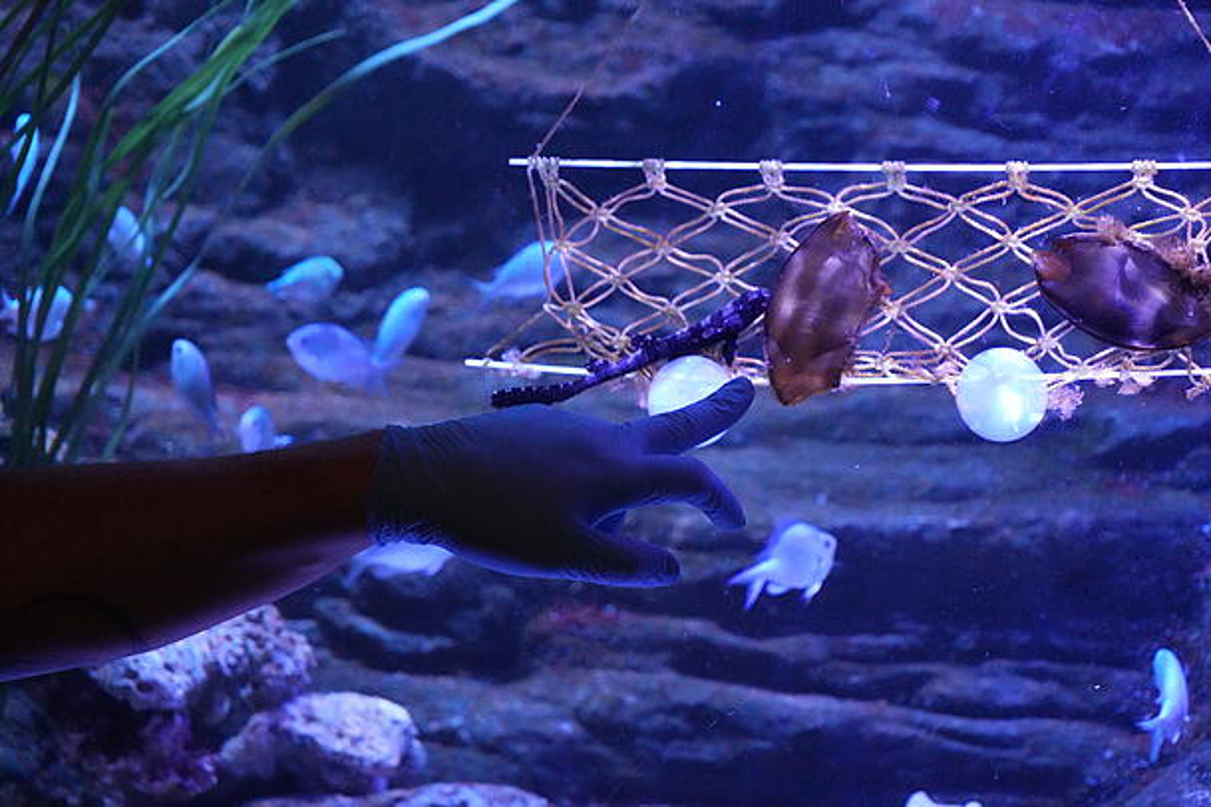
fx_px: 4911
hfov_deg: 14.1
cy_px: 404
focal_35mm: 146
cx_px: 606
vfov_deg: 9.4
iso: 12800
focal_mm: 146
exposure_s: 1/100
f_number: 6.3
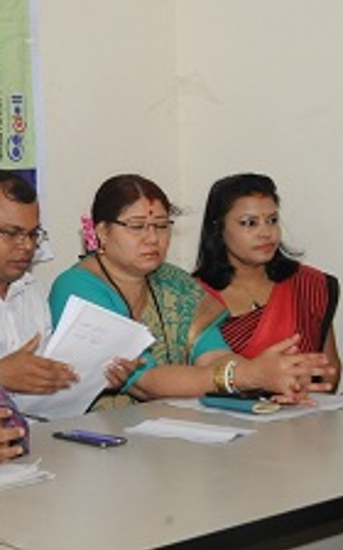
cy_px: 196
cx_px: -360
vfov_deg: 25.1
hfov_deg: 13.5
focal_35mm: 82
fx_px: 1226
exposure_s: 1/160
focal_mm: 20
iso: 800
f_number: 7.1
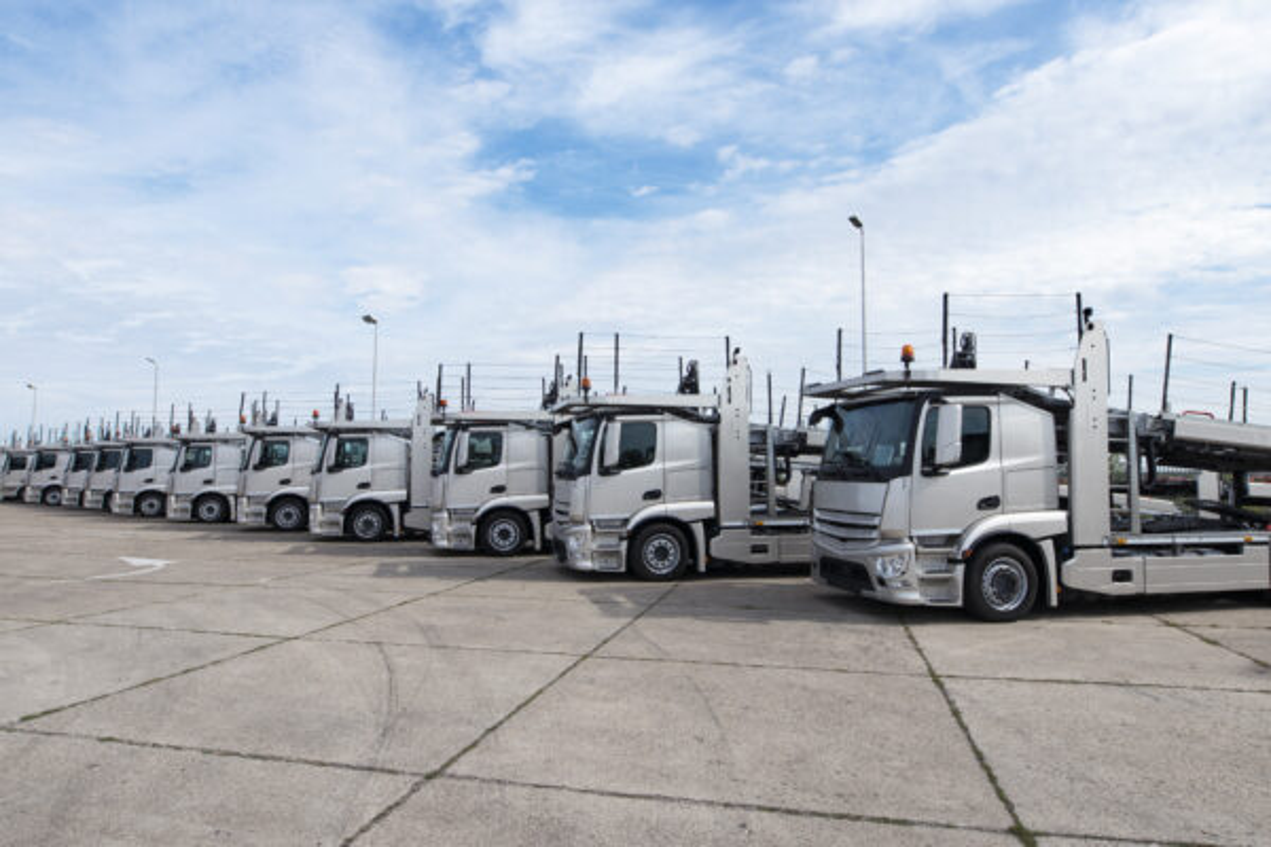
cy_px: 424
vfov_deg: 61.9
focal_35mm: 20
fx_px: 706
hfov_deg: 84.0
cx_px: 636
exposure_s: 1/640
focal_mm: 20
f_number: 11
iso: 320
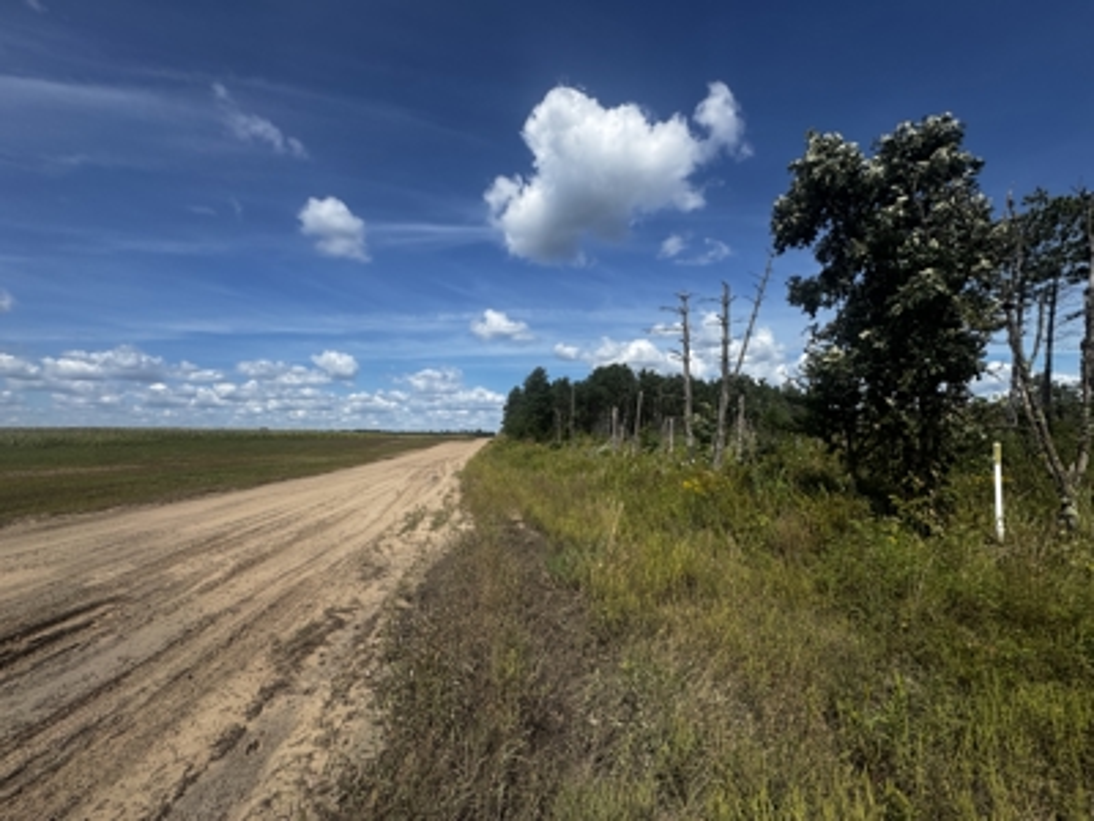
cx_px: 547
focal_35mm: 14
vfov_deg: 85.7
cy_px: 410
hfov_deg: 102.1
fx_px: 442
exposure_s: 1/2674
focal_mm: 2.22
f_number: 2.2
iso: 50
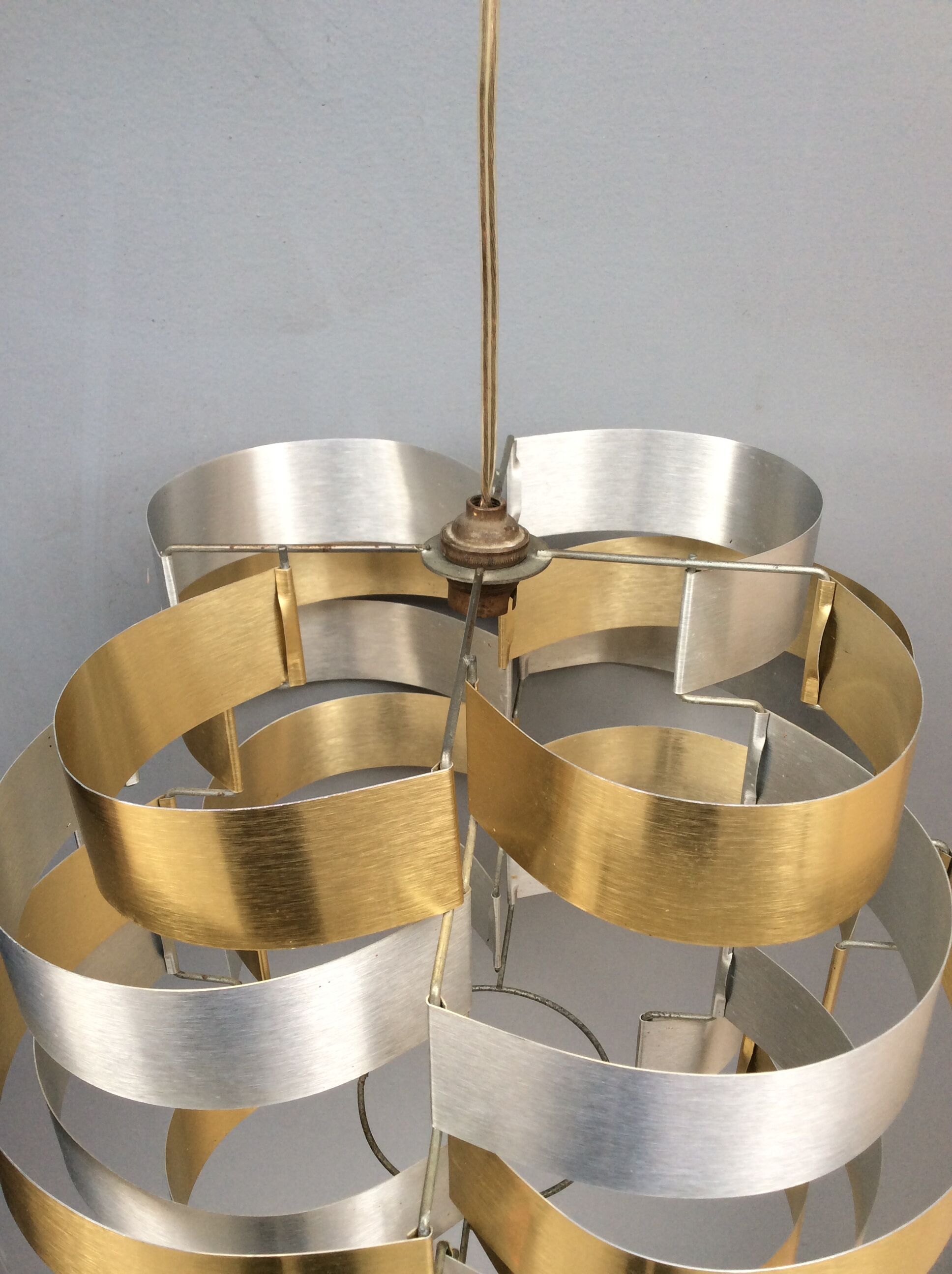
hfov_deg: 44.1
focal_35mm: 32
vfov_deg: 56.9
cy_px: 637
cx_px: 476
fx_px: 1177
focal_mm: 3.3
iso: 32
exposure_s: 1/129
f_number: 2.4
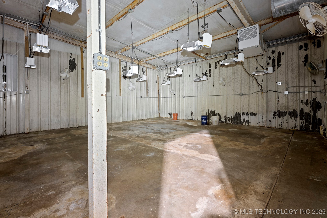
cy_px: 109
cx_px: 164
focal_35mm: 16
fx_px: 145
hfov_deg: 96.7
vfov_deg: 73.7
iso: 640
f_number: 8
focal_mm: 16
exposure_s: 25
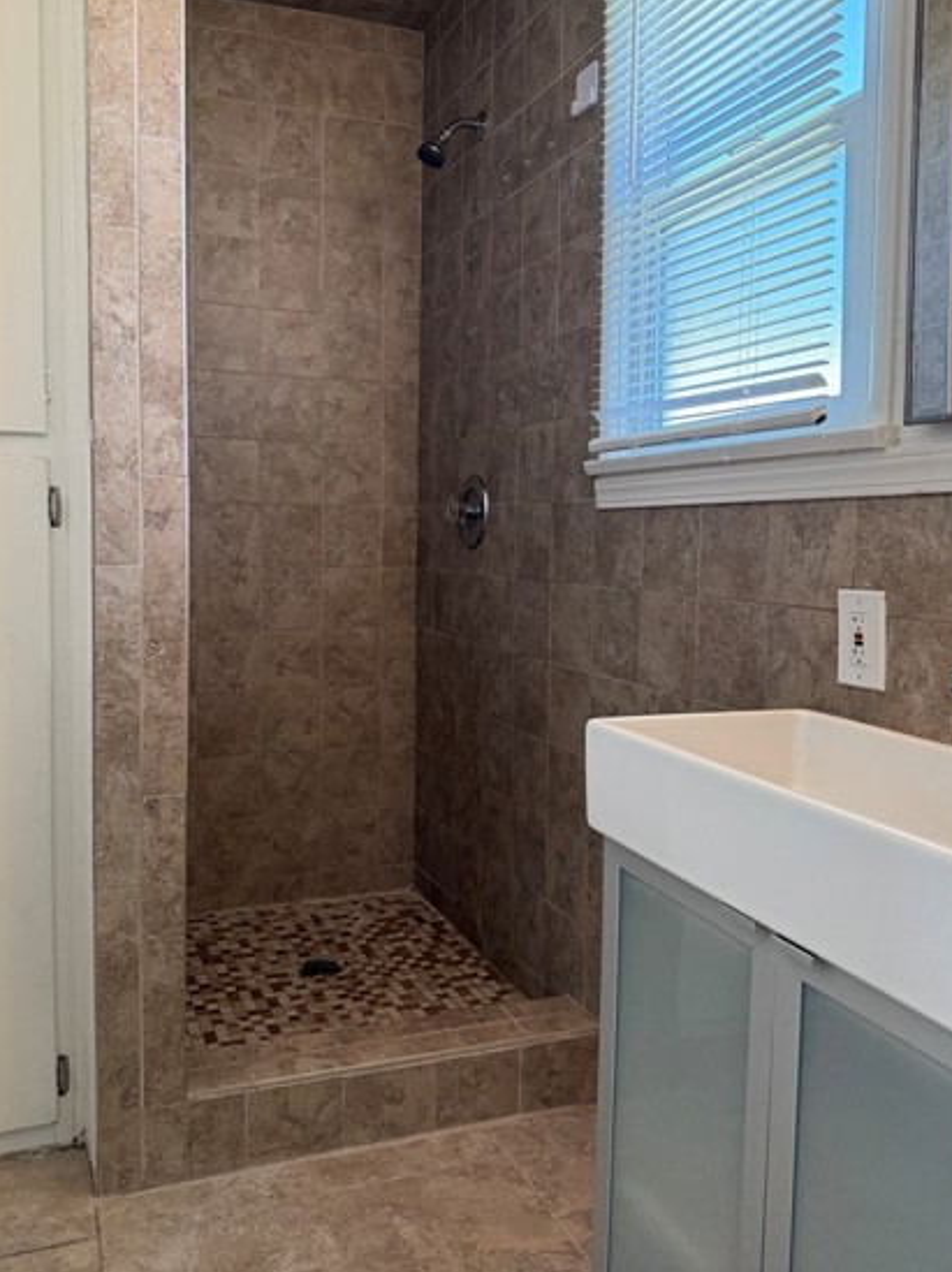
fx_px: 1028
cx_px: 422
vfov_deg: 63.4
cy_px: 605
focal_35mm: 28
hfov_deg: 49.6
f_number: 1.78
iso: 320
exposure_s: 1/120
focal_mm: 6.76
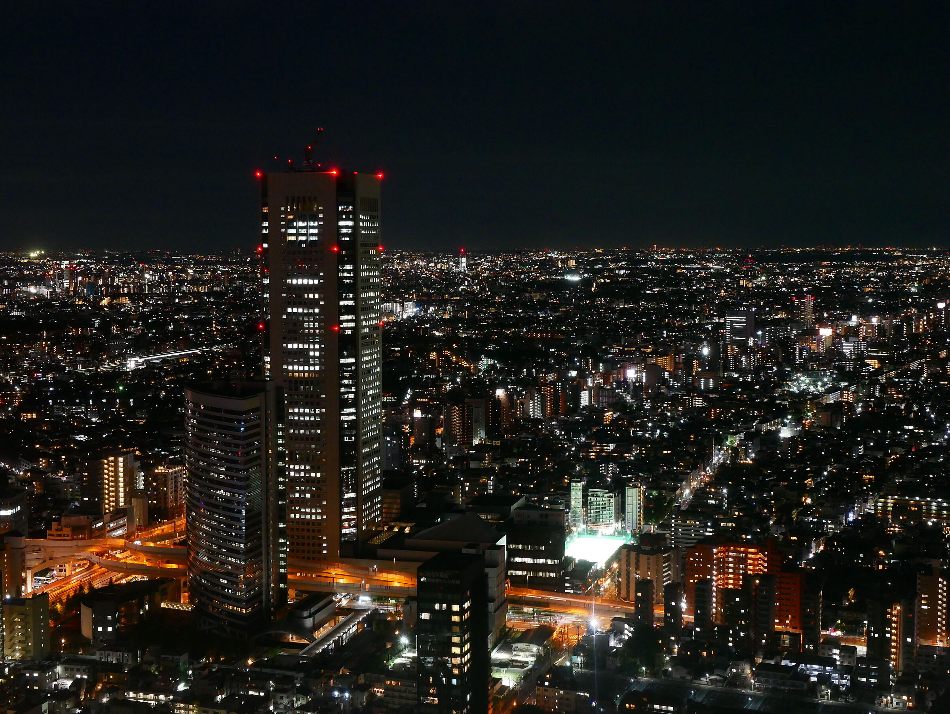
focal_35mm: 50
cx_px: 475
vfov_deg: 29.1
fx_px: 1373
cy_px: 357
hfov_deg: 38.2
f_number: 5.6
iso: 1600
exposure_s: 1/2
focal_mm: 25
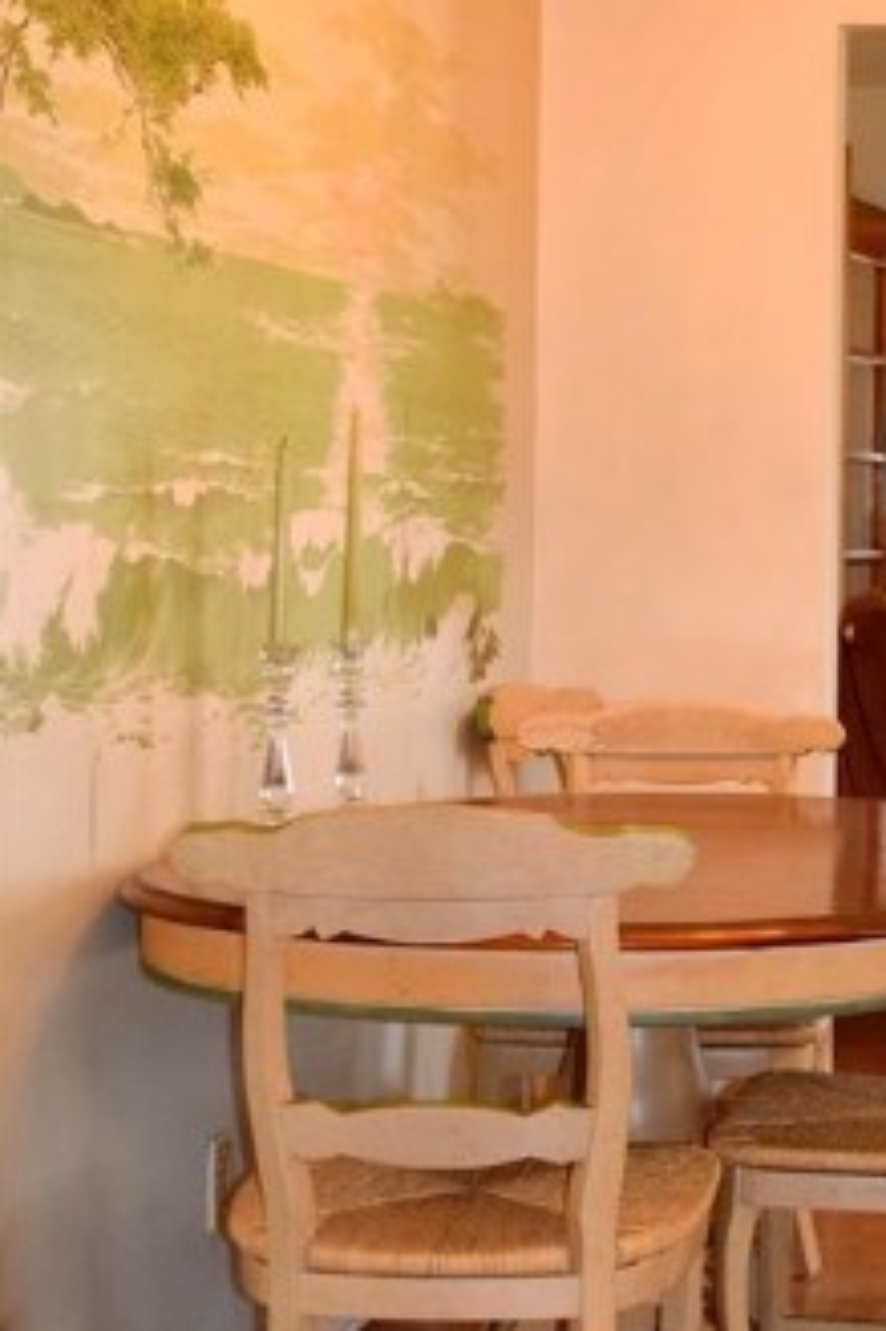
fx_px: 3104
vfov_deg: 24.2
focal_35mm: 84
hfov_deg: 15.7
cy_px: 668
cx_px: 1032
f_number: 4.5
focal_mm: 24
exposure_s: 1/80
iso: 800
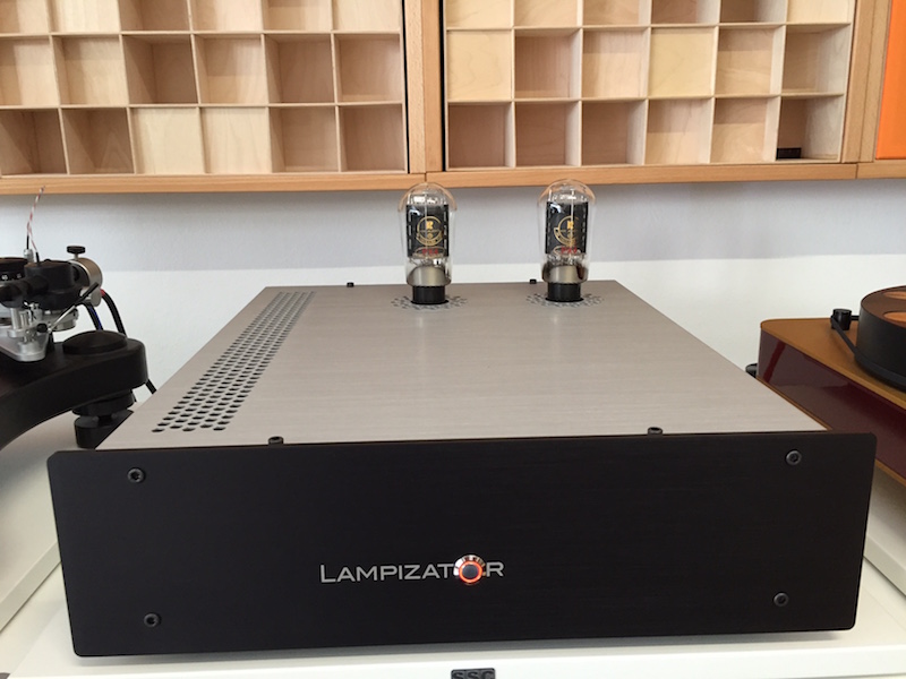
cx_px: 453
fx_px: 759
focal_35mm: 29
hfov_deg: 61.7
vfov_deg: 48.2
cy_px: 340
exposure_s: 1/33
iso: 160
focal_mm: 4.15
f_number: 2.2
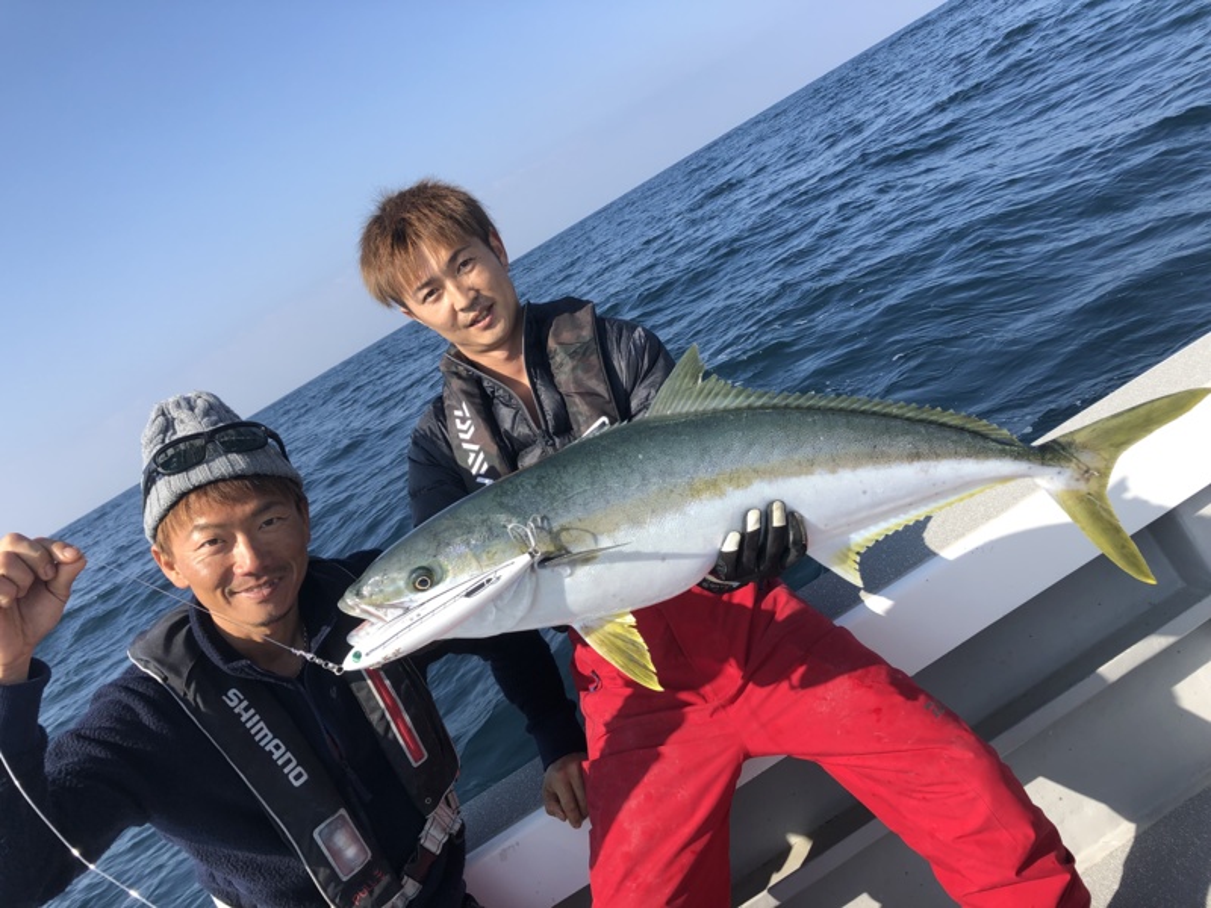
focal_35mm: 28
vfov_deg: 49.7
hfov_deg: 63.4
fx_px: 980
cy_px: 454
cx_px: 606
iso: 20
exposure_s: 1/1297
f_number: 1.8
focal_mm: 4
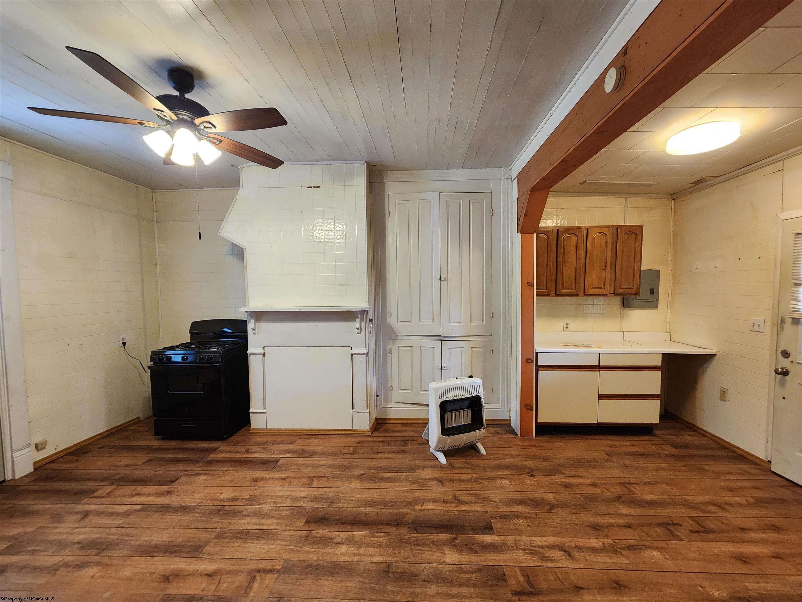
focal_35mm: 13
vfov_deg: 89.9
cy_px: 301
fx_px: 301
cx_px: 401
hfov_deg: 106.2
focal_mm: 2.2
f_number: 2.2
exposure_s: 1/60
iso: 400
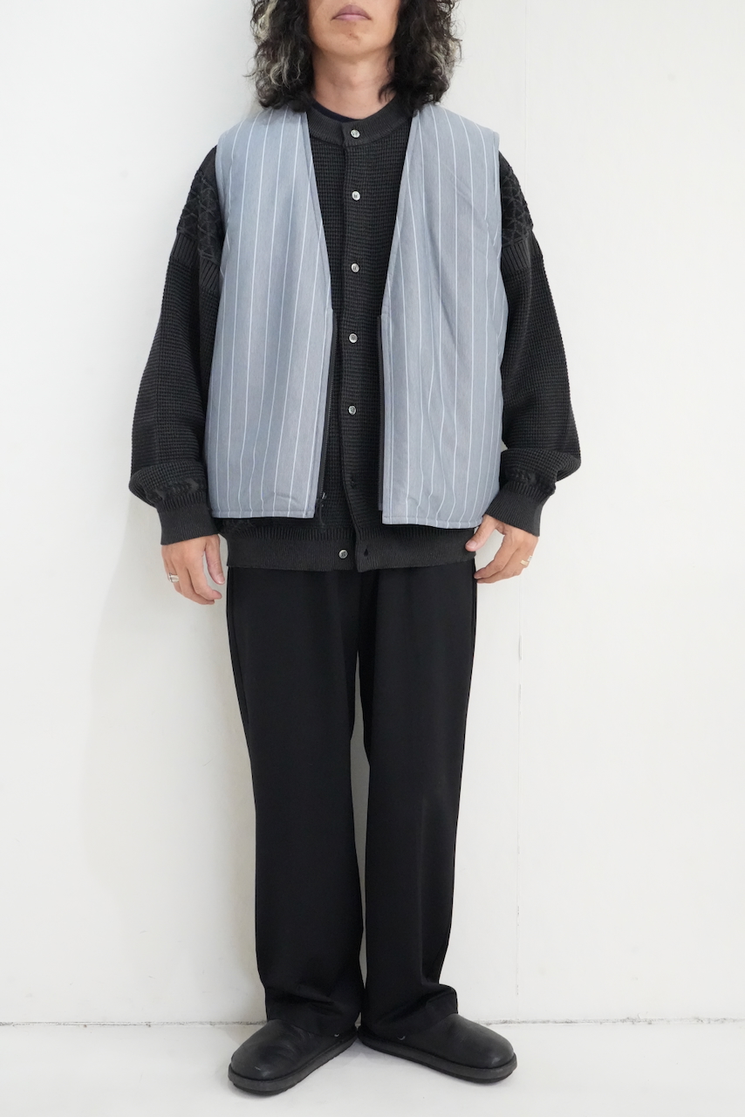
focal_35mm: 51
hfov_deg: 26.5
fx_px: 1582
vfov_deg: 38.9
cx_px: 372
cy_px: 558
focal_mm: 51
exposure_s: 1/125
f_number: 11
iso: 16000
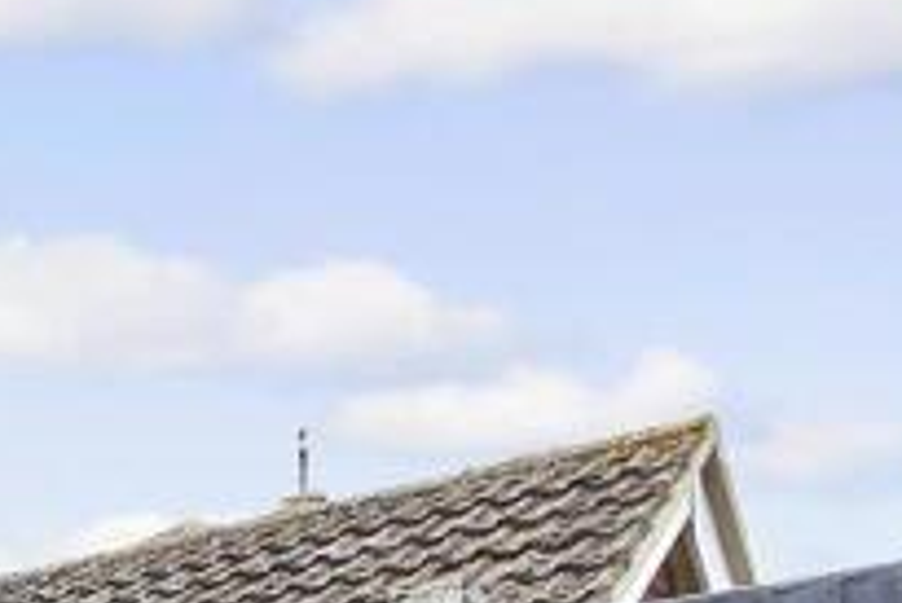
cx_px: -519
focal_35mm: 85
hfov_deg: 20.0
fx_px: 2131
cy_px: 1151
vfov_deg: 13.9
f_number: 8
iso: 160
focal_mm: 11.5
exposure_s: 1/200
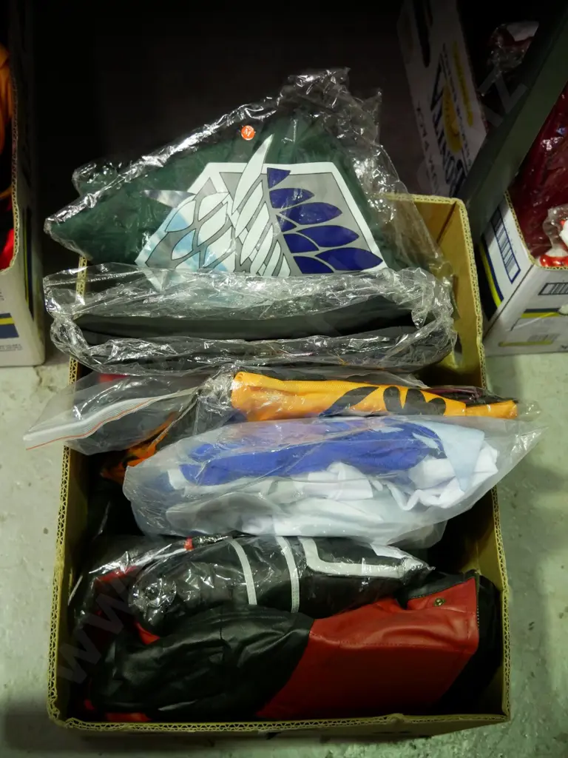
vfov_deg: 42.9
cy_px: 379
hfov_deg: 32.9
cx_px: 284
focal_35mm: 44
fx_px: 963
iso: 2500
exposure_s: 1/60
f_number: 4.2
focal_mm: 22
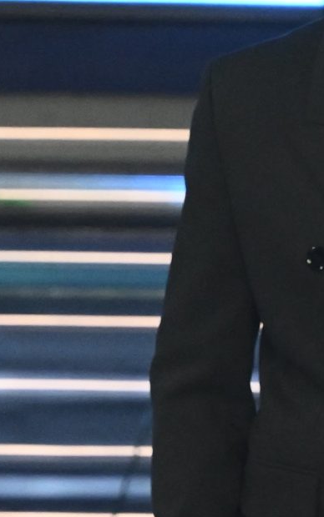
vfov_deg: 1.5
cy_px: 545
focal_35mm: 1388
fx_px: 19592
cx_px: 383
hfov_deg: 0.9
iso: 4000
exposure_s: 1/320
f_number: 4.5
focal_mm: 220
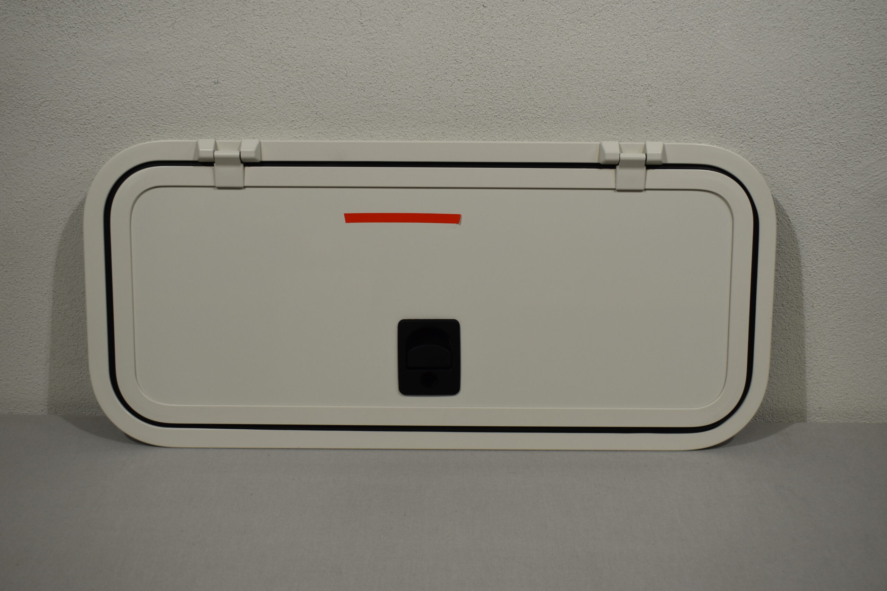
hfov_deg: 43.6
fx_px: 1109
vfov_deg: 29.9
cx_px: 444
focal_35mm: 45
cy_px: 296
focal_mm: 30
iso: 220
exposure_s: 1/125
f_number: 5.6
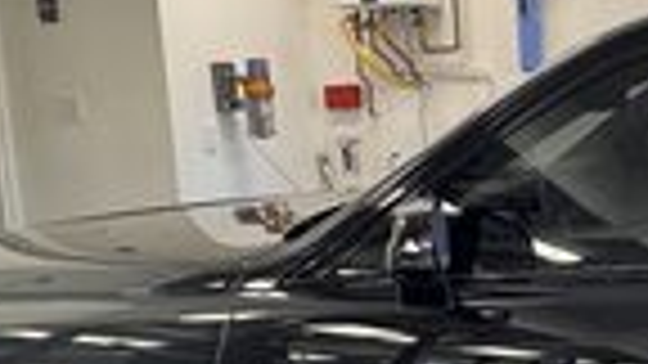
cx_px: 810
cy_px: 193
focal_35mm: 55
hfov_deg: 30.9
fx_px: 945
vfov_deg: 21.8
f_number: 2.2
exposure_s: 1/120
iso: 250
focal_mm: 2.22
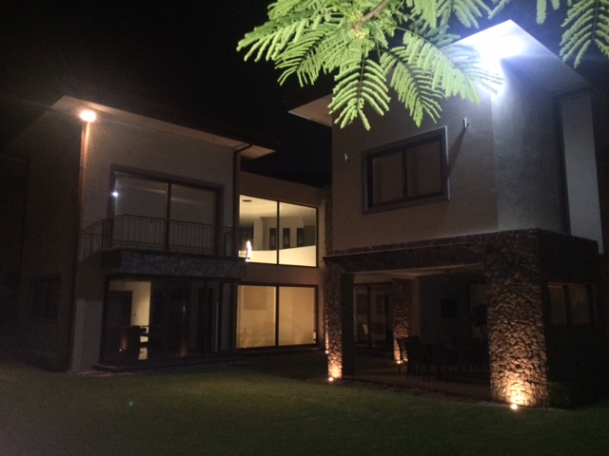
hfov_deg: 61.7
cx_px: 304
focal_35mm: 29
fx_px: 510
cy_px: 228
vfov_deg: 48.2
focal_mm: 4.15
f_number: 2.2
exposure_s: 1/17
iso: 500
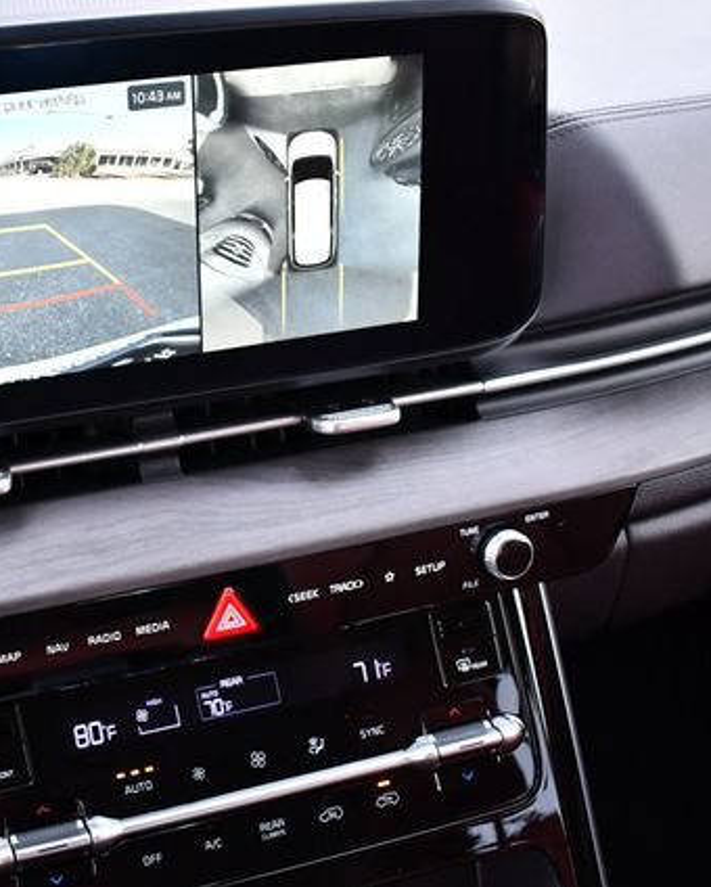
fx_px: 1340
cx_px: 77
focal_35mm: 51
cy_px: 446
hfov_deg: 28.6
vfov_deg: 36.6
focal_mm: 18
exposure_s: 1/160
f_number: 3.5
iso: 800
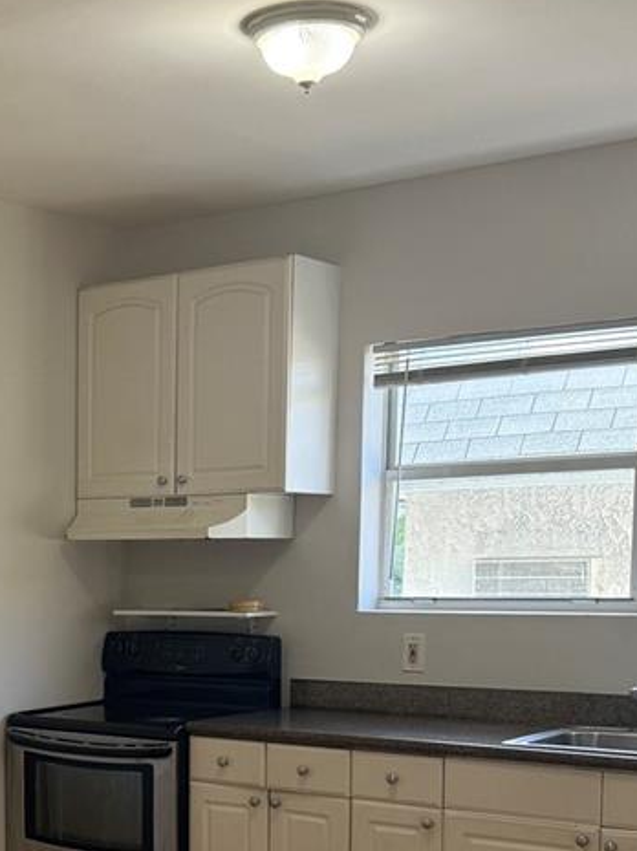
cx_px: 81
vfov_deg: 30.2
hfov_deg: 23.1
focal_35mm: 62
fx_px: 1523
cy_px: 721
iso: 125
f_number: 1.78
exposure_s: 1/123
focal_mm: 6.76
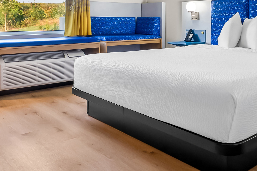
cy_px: 57
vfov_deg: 45.7
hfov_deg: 60.7
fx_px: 200
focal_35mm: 28
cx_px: 202
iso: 400
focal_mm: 16
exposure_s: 1
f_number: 9
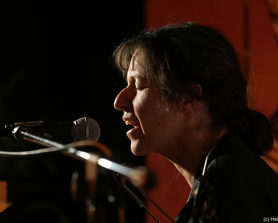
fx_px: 1859
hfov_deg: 8.5
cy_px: 112
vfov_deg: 6.8
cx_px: 159
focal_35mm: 226
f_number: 4
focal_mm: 200
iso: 6400
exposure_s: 1/100
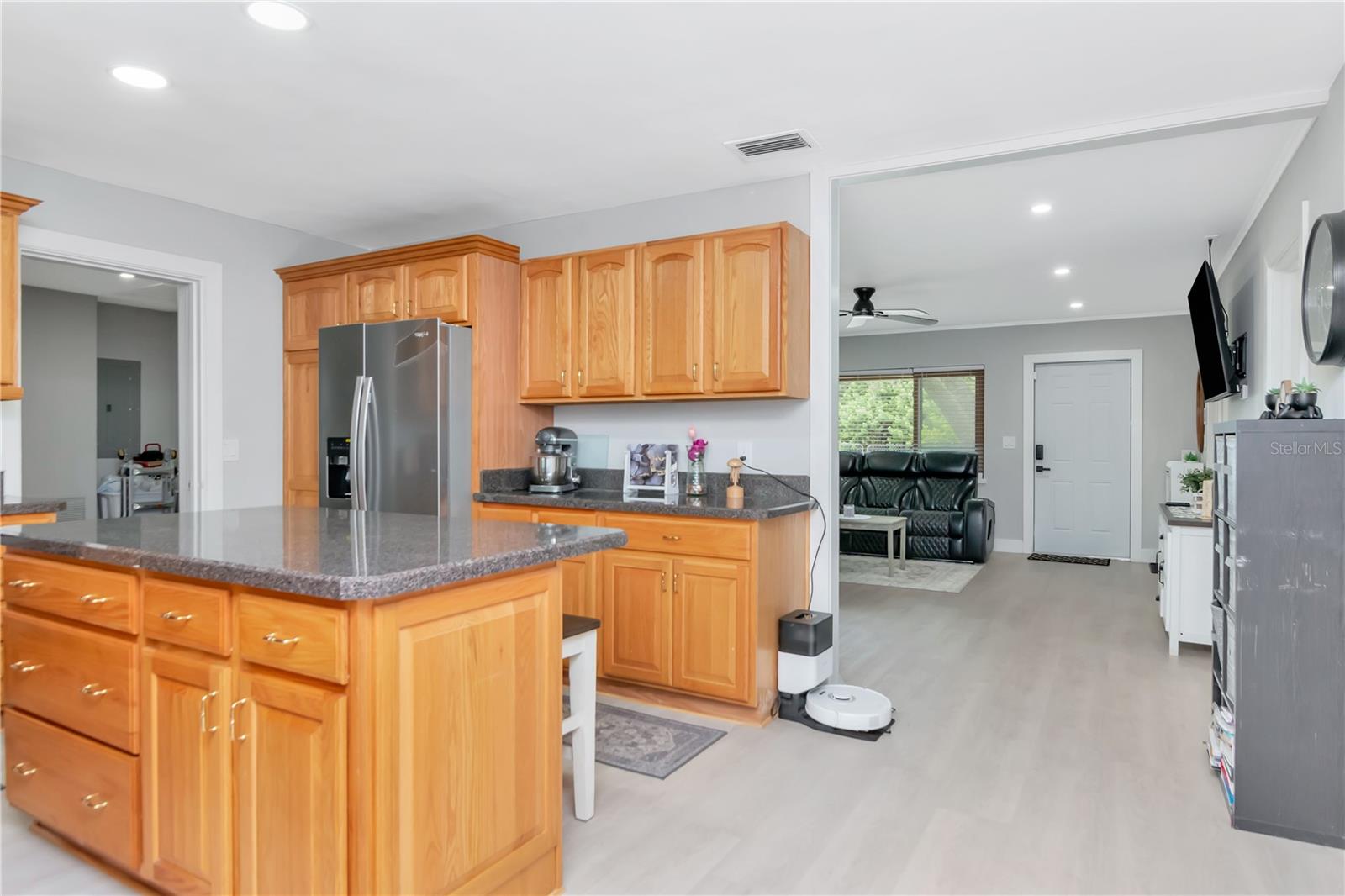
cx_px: 672
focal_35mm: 21
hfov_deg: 81.2
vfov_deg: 59.5
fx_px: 784
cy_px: 448
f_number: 7.1
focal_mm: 14
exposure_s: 1/50
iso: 800
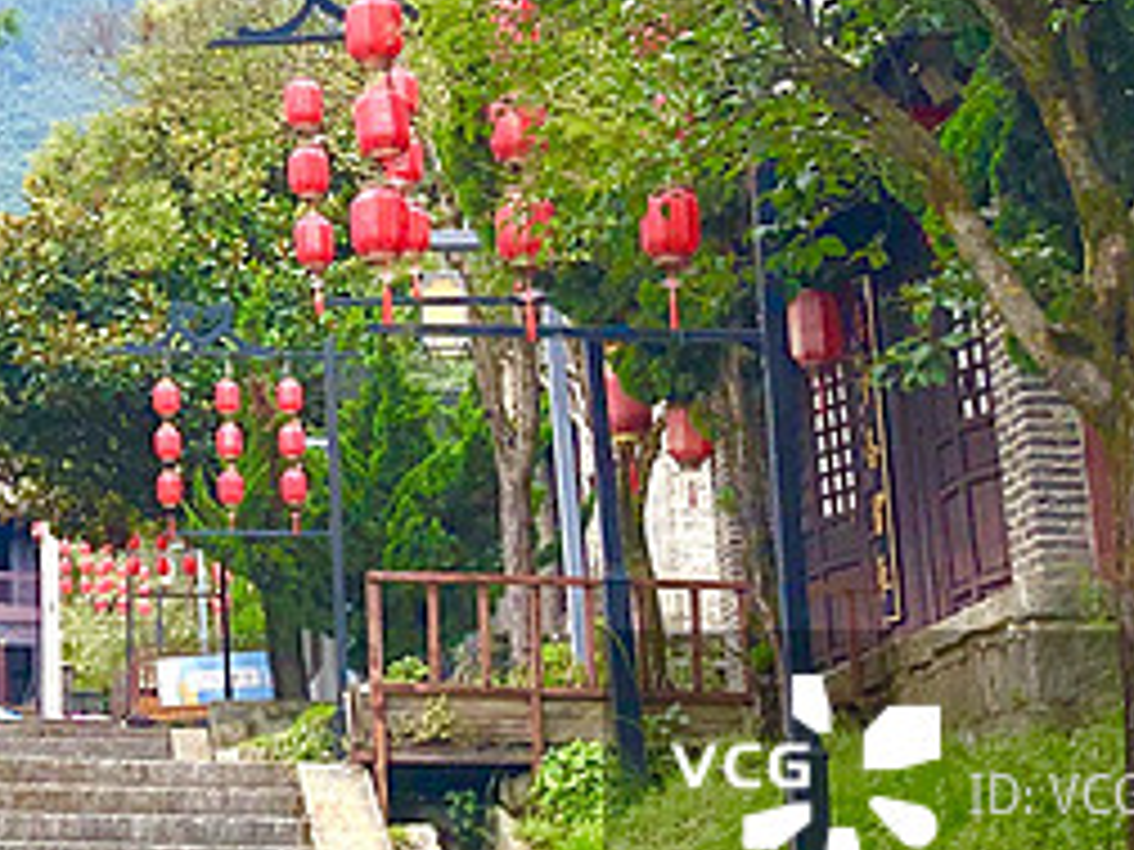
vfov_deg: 16.4
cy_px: 67
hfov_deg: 20.7
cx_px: -194
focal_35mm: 89
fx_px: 2916
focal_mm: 3.99
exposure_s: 1/1412
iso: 20
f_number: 1.8
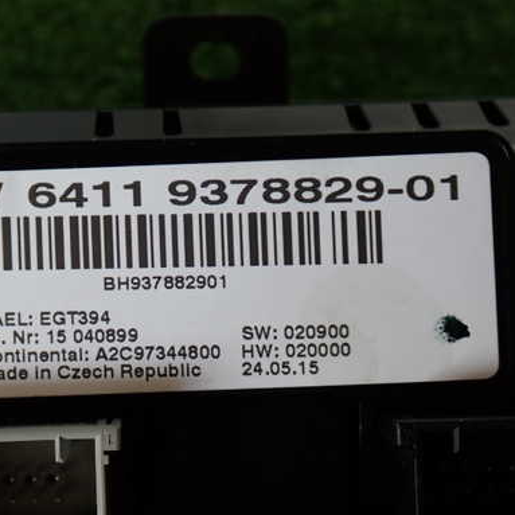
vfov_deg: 26.5
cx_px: 138
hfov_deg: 26.2
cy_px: 280
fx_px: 1094
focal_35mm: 65
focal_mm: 8.4
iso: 200
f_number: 3.1
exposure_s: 1/60
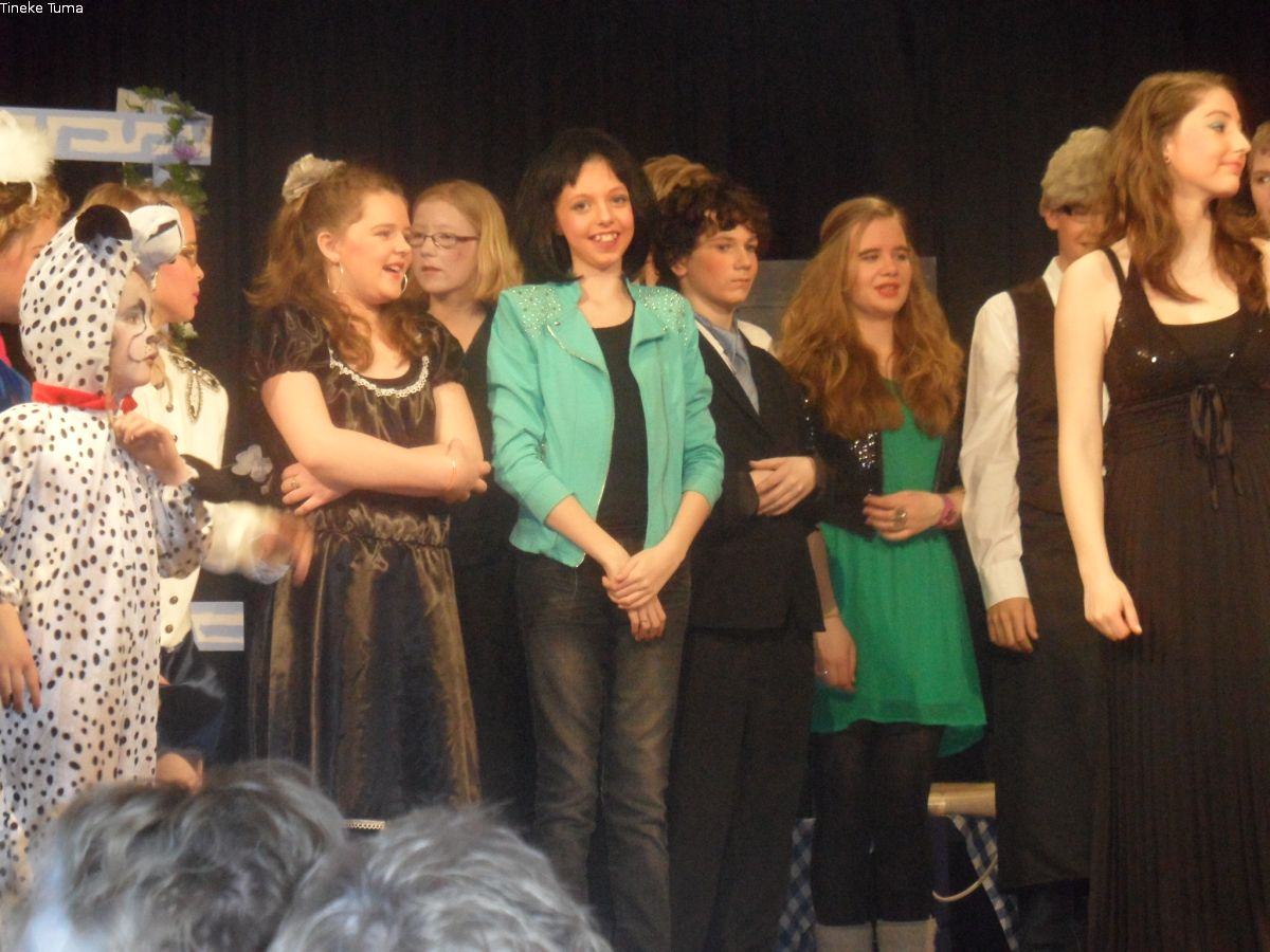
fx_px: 3669
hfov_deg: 19.6
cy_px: 476
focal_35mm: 100
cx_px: 635
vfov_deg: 14.8
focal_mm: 16.3
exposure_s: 1/45
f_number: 4.4
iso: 640
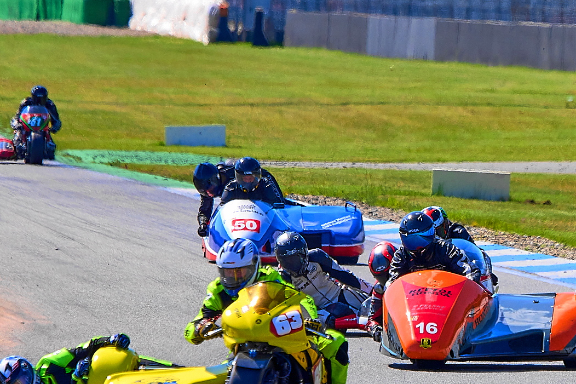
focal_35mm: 718
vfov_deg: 1.9
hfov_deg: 2.9
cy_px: 252
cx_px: 404
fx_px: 11485
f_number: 8
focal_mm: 315
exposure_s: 1/1000
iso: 400
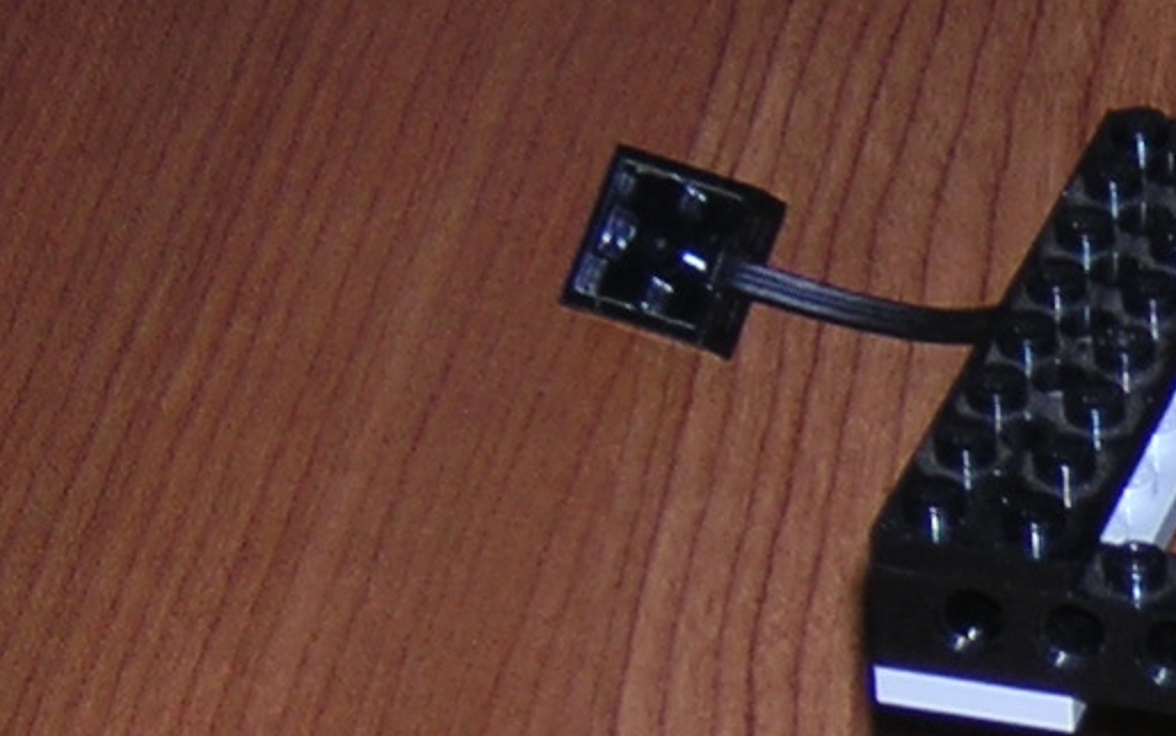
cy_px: 741
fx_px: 6122
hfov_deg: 10.6
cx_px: 1674
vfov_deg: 6.8
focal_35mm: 191
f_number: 3.3
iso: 100
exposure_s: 1/60.1
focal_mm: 7.6
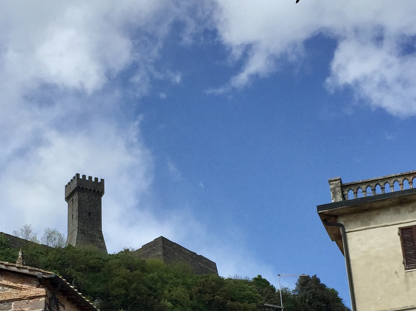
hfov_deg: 26.6
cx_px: 154
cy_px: 263
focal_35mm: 73
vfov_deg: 19.9
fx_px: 877
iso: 32
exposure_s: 1/2326
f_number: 2.2
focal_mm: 4.15
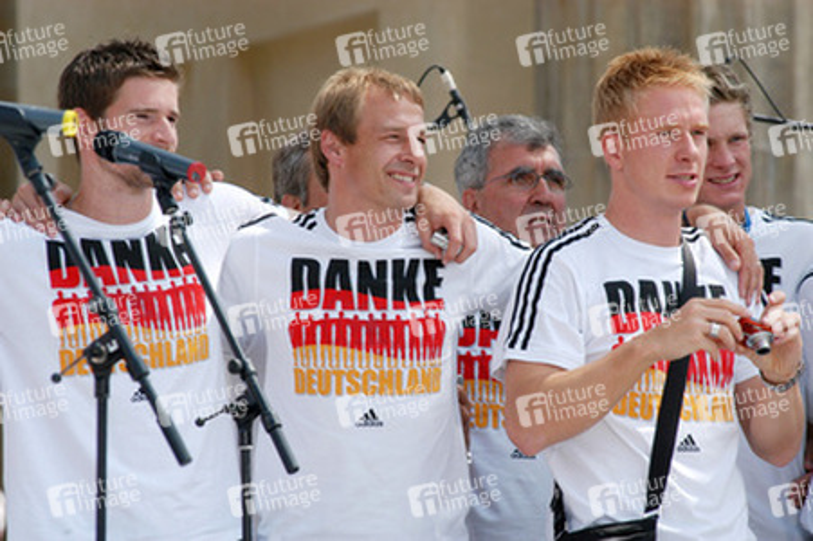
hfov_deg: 6.9
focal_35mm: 300
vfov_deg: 4.6
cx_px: 406
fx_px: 6770
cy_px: 270
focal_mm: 200
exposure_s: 1/250
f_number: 9
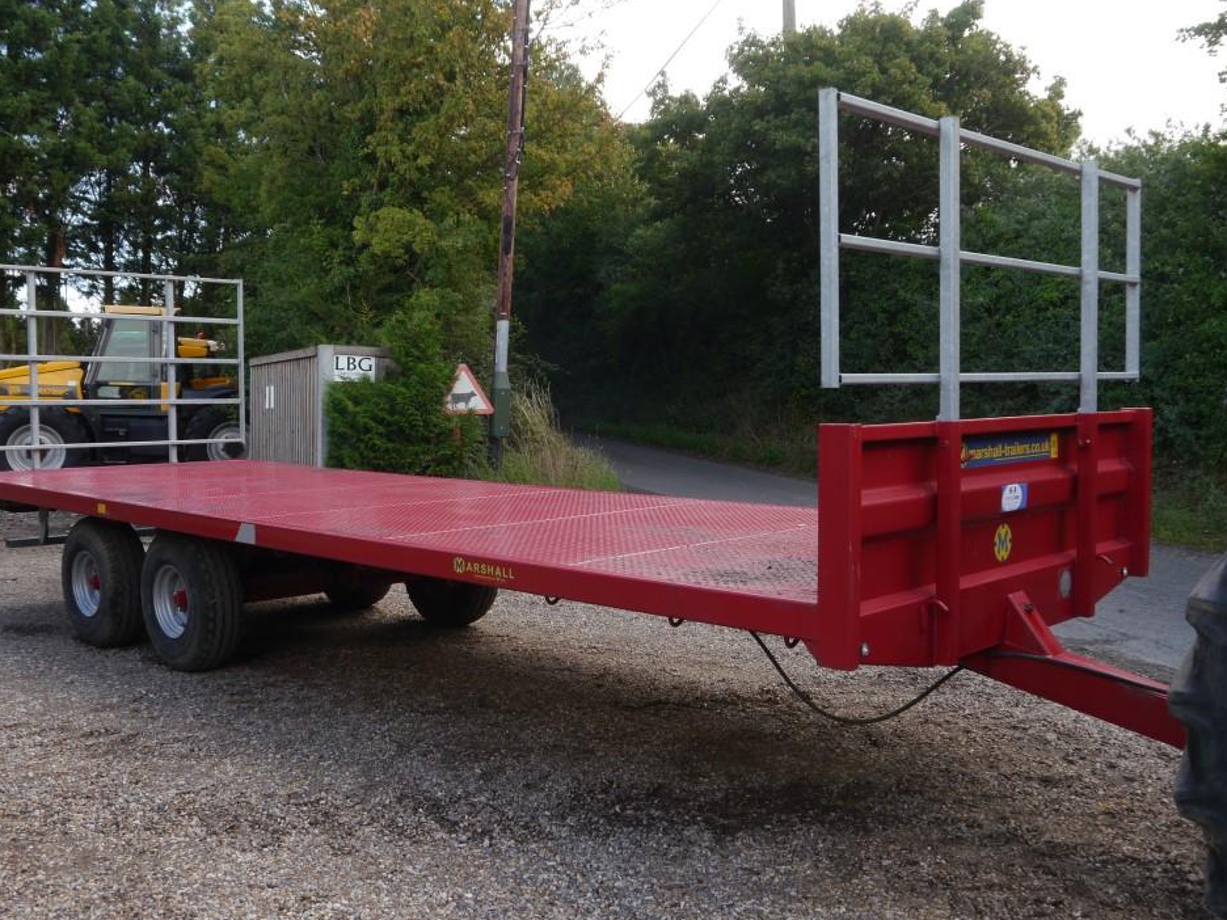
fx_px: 1241
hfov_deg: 52.6
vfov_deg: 40.7
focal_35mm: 35
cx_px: 561
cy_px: 478
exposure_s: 1/160
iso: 160
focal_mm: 16
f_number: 5
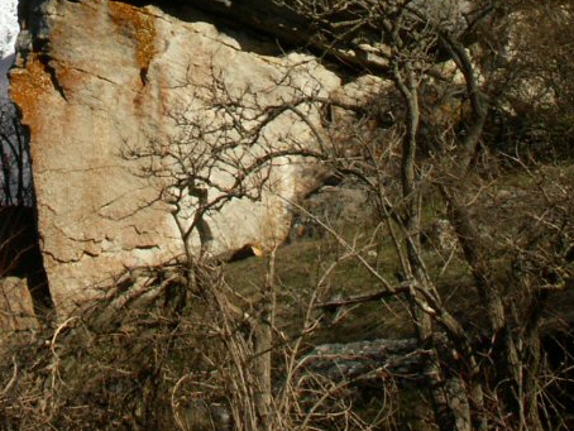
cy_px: -173
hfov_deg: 14.8
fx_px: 2190
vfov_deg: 10.9
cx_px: 65
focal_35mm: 132
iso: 100
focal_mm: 11.64
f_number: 9
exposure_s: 1/400
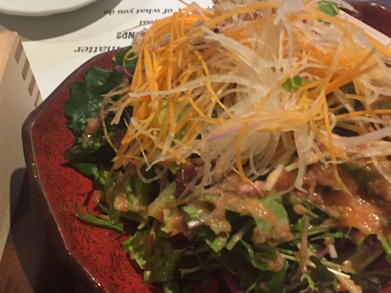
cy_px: 145
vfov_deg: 29.1
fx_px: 565
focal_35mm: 50
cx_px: 72
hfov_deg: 36.7
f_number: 2.2
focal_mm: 4.15
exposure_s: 1/30
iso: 125
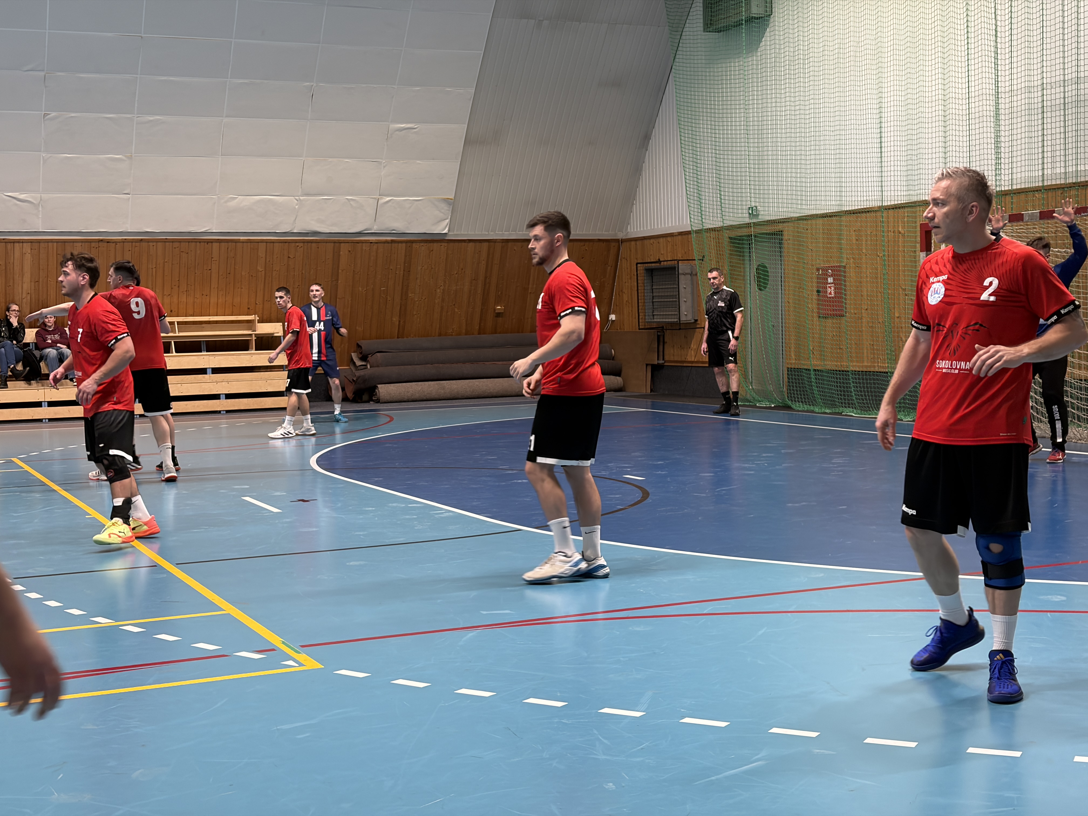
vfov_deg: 28.0
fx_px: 1634
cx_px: 544
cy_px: 408
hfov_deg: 36.8
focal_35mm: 52
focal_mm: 5.96
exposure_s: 1/60
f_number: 1.6
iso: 100
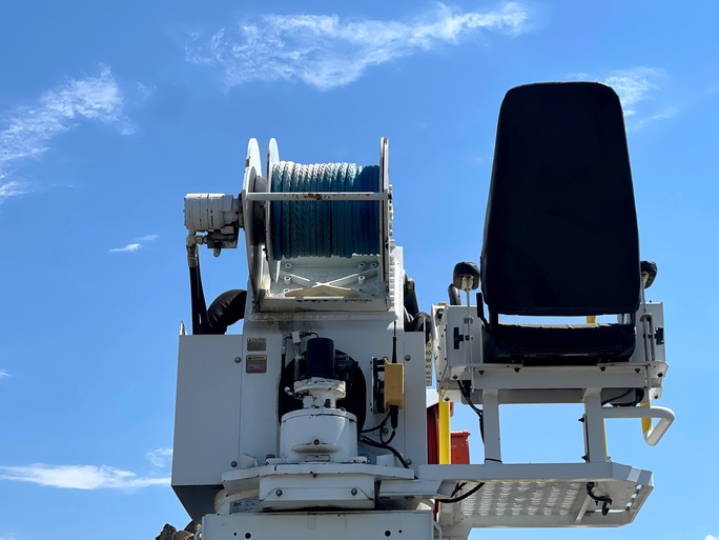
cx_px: 393
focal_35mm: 73
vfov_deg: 20.2
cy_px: 263
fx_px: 1516
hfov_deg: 26.7
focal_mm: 7.5
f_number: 2.2
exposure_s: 1/2096
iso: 32
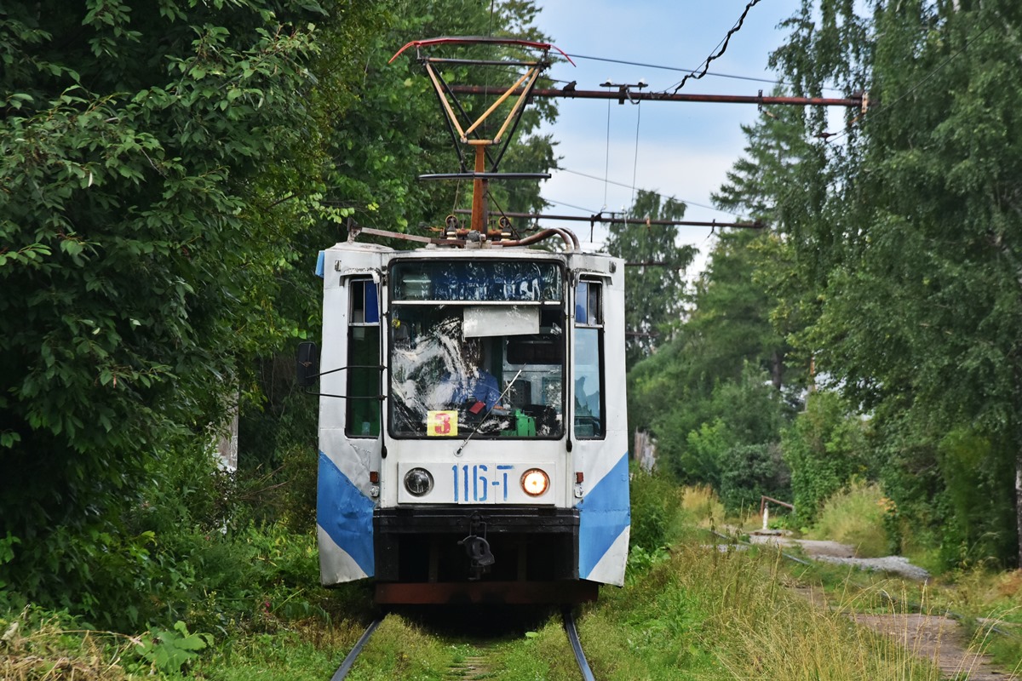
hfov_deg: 13.0
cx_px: 511
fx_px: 4471
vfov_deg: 8.7
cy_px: 340
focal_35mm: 158
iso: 720
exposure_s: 1/500
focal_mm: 105
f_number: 8
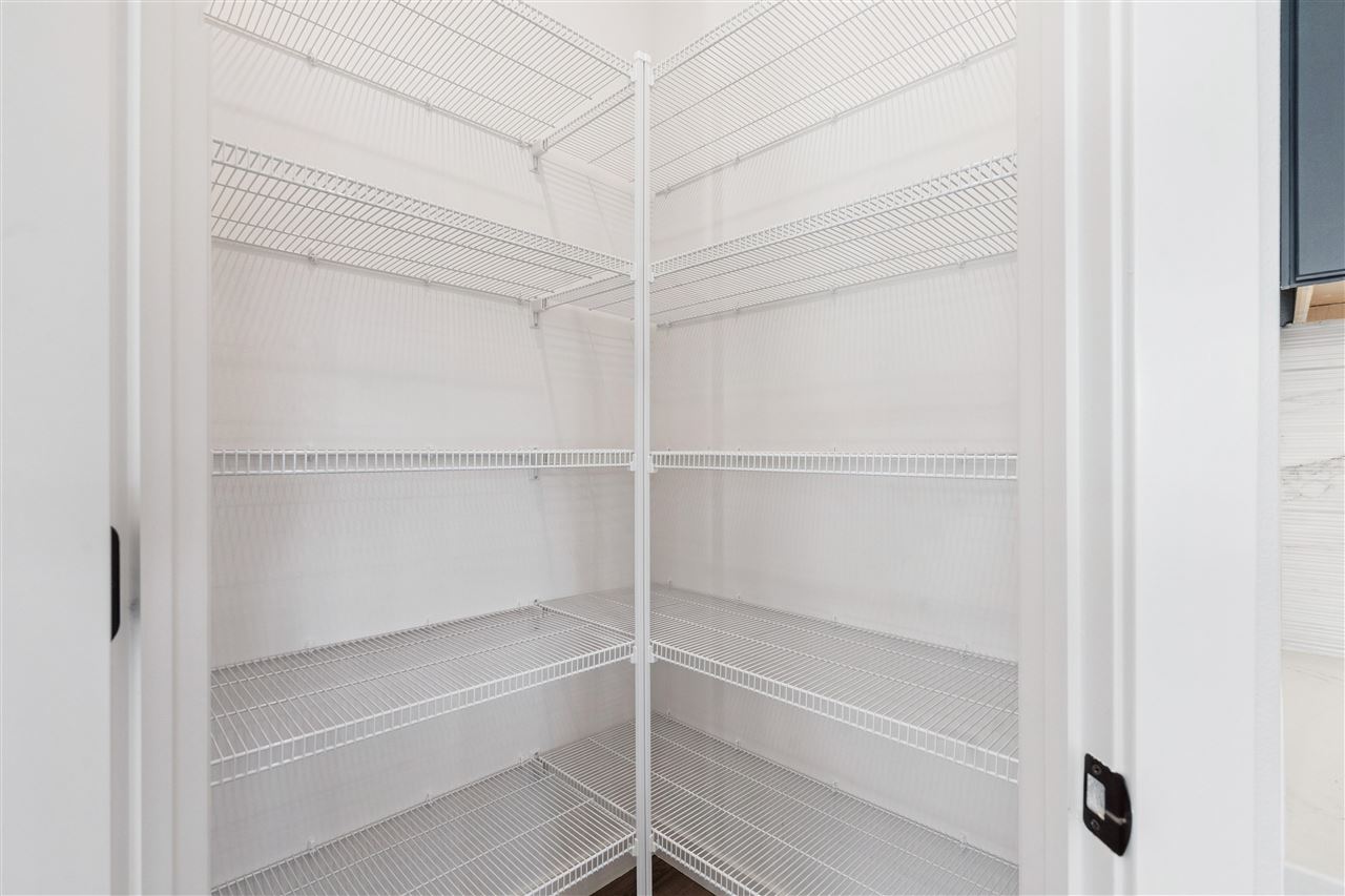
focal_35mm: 16
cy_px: 448
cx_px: 672
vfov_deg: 73.7
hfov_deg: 96.7
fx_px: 598
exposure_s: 1/30
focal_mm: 16
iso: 400
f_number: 9
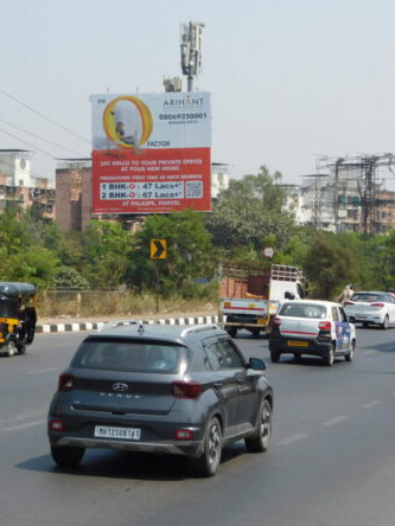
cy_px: 264
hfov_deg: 15.4
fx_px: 1461
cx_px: 209
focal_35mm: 96
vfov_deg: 20.4
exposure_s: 1/800
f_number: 4.3
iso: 125
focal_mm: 12.6
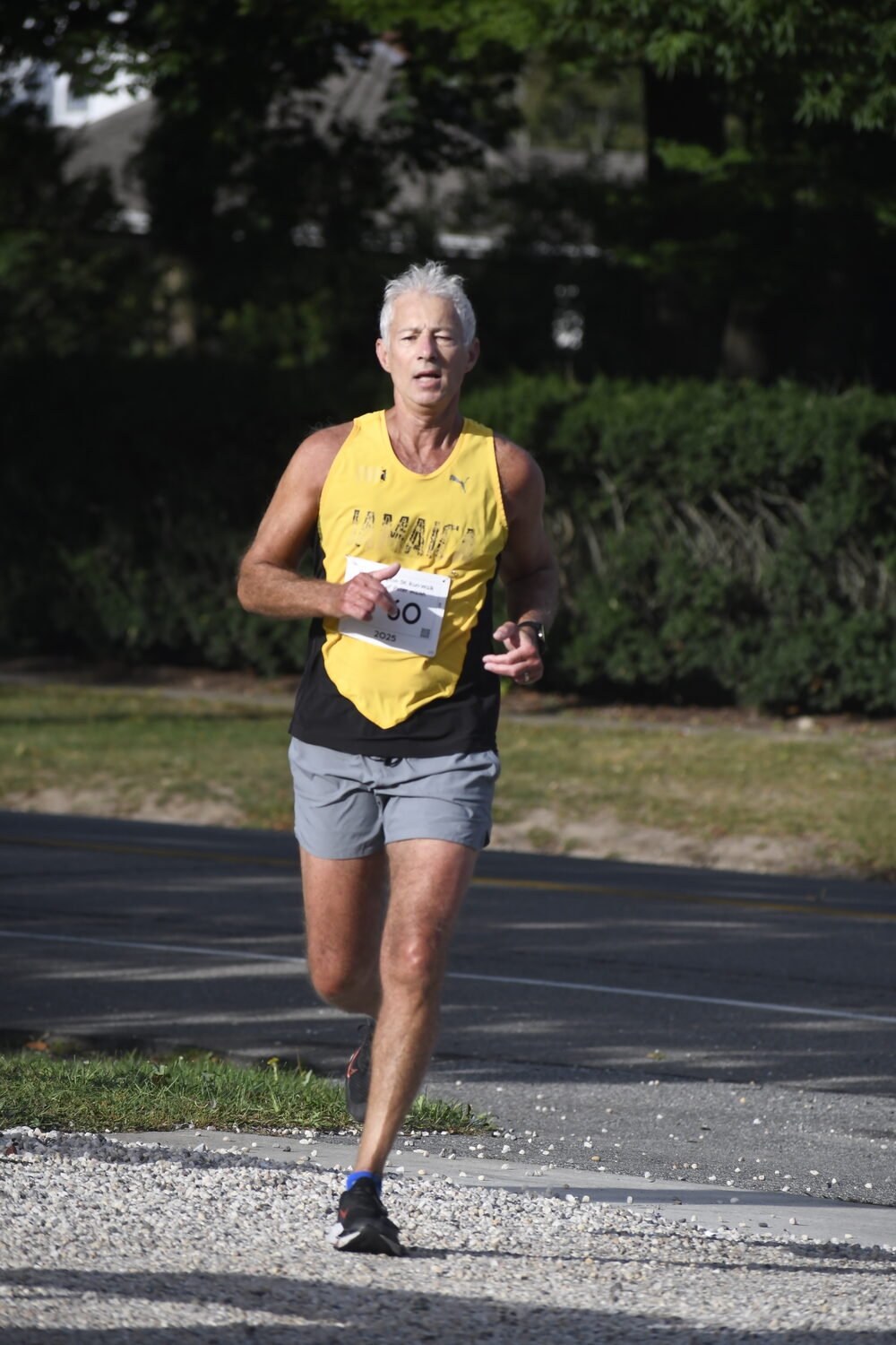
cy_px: 672
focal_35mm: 285
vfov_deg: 7.2
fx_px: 10639
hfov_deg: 4.8
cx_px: 448
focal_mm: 190
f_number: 6.3
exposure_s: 1/2500
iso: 500
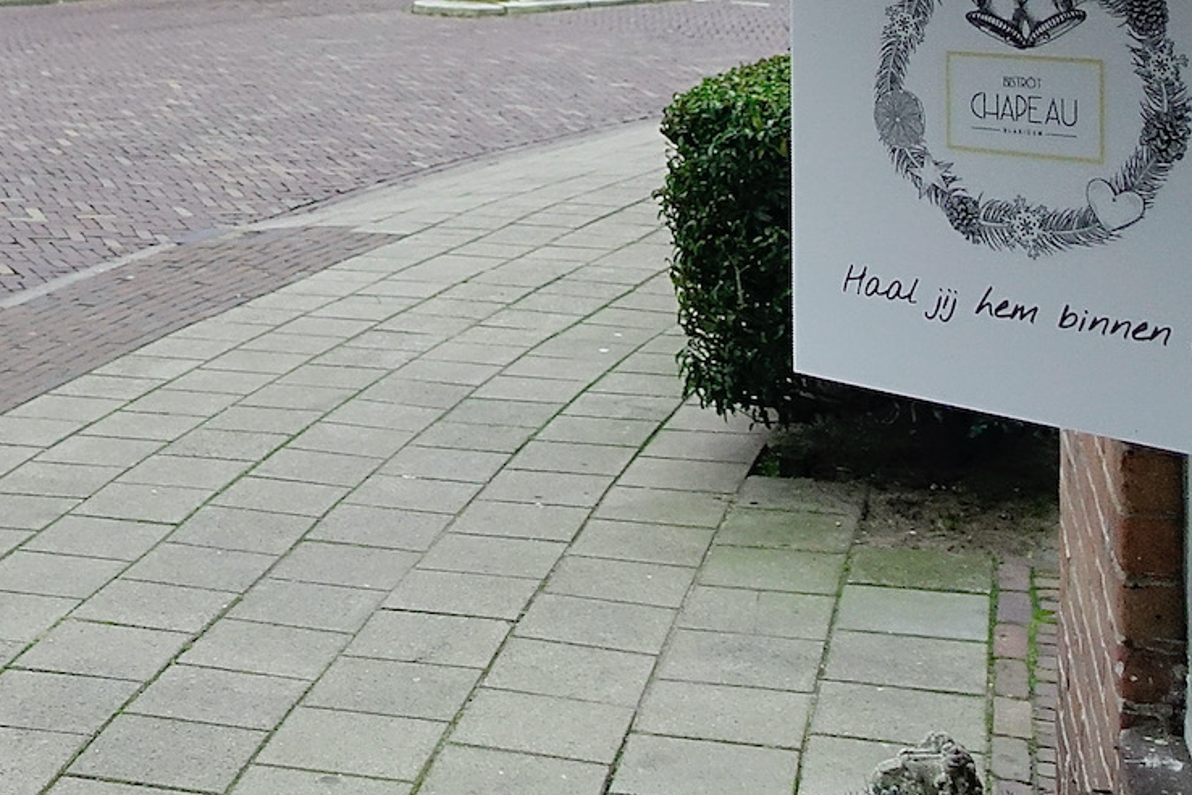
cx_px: 19
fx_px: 2152
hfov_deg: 29.1
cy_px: -20
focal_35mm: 65
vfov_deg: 20.2
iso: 1000
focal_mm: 8.8
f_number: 1.8
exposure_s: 1/1250
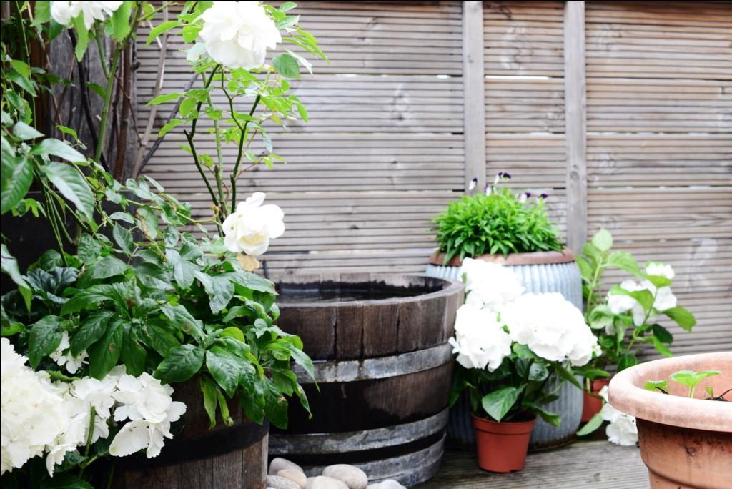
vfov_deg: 27.0
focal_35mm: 50
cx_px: 366
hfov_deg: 39.6
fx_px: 1017
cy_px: 244
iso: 400
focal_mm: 50
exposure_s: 1/200
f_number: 6.3
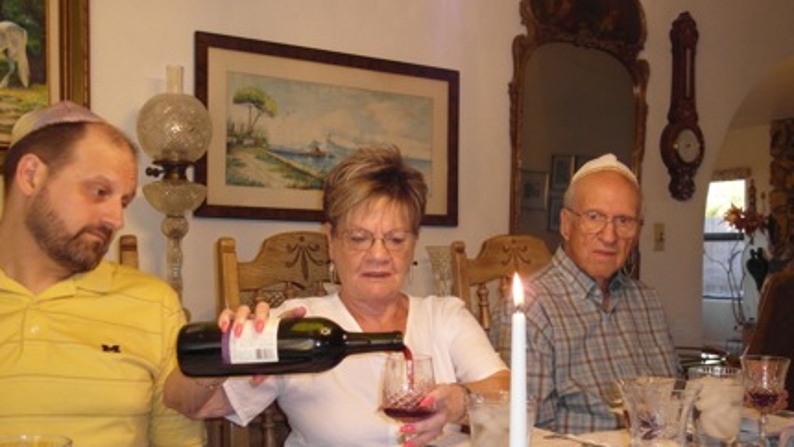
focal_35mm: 39
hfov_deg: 51.6
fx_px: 821
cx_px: 403
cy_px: 283
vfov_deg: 30.3
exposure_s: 1/30
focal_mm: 6.5
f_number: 3.5
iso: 200
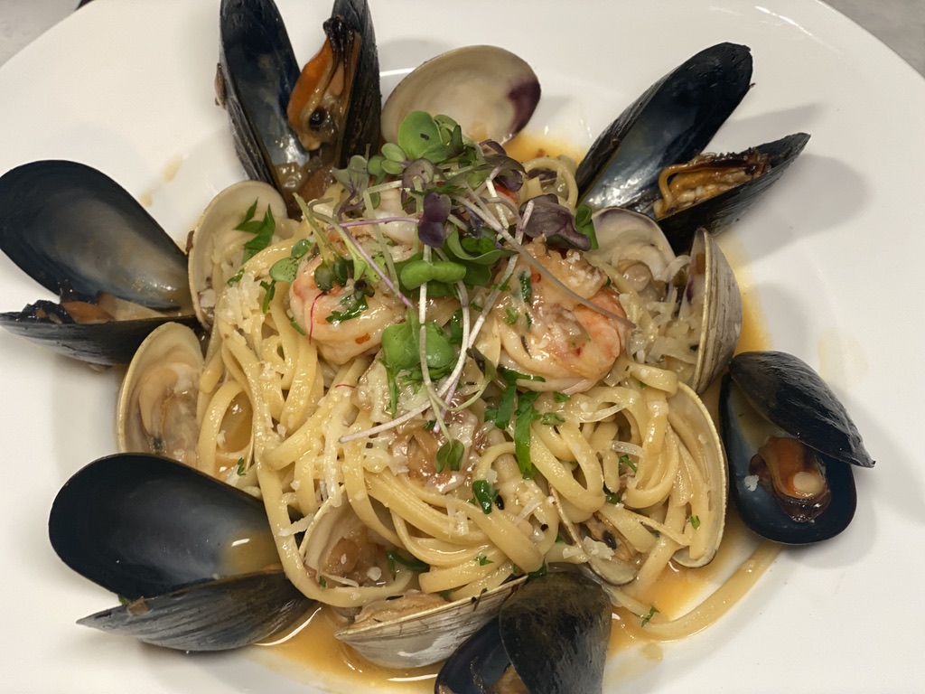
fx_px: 1390
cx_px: 462
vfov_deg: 28.0
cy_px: 347
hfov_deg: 36.8
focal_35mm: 52
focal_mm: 6
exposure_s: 1/40
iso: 100
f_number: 2
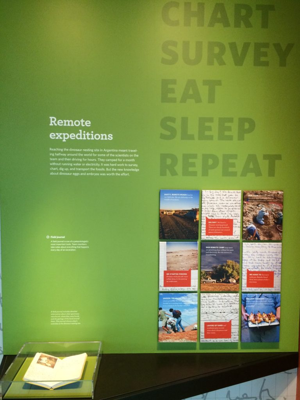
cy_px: 200
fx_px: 335
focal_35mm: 29
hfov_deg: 48.2
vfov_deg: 61.7
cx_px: 150
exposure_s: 1/30
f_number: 2.2
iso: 160
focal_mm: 4.15
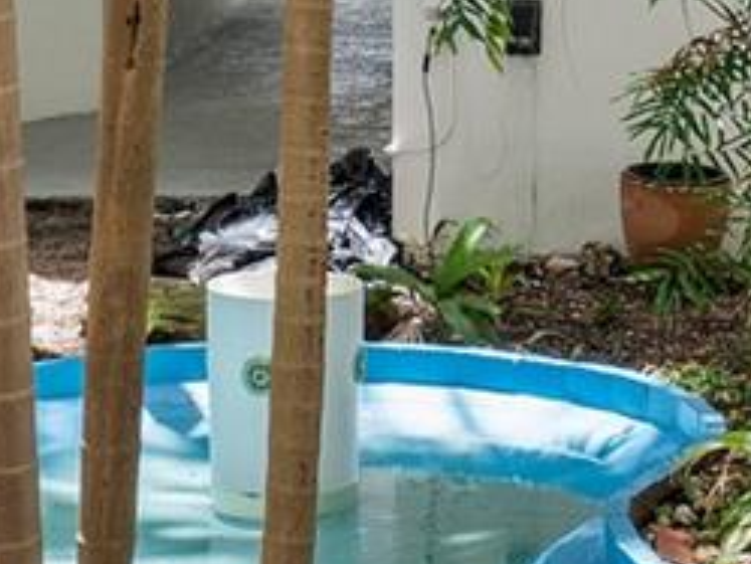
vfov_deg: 9.8
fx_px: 3212
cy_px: -250
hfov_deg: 13.2
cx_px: 658
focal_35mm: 148
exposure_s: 1/100
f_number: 8
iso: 320
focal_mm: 24
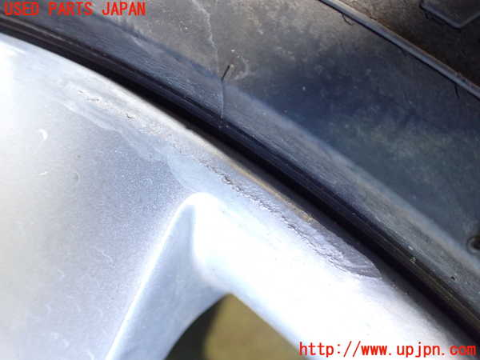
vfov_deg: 46.8
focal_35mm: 30
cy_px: 180
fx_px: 416
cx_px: 240
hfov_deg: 60.0
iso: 800
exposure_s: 1/40
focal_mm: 5.4
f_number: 2.3
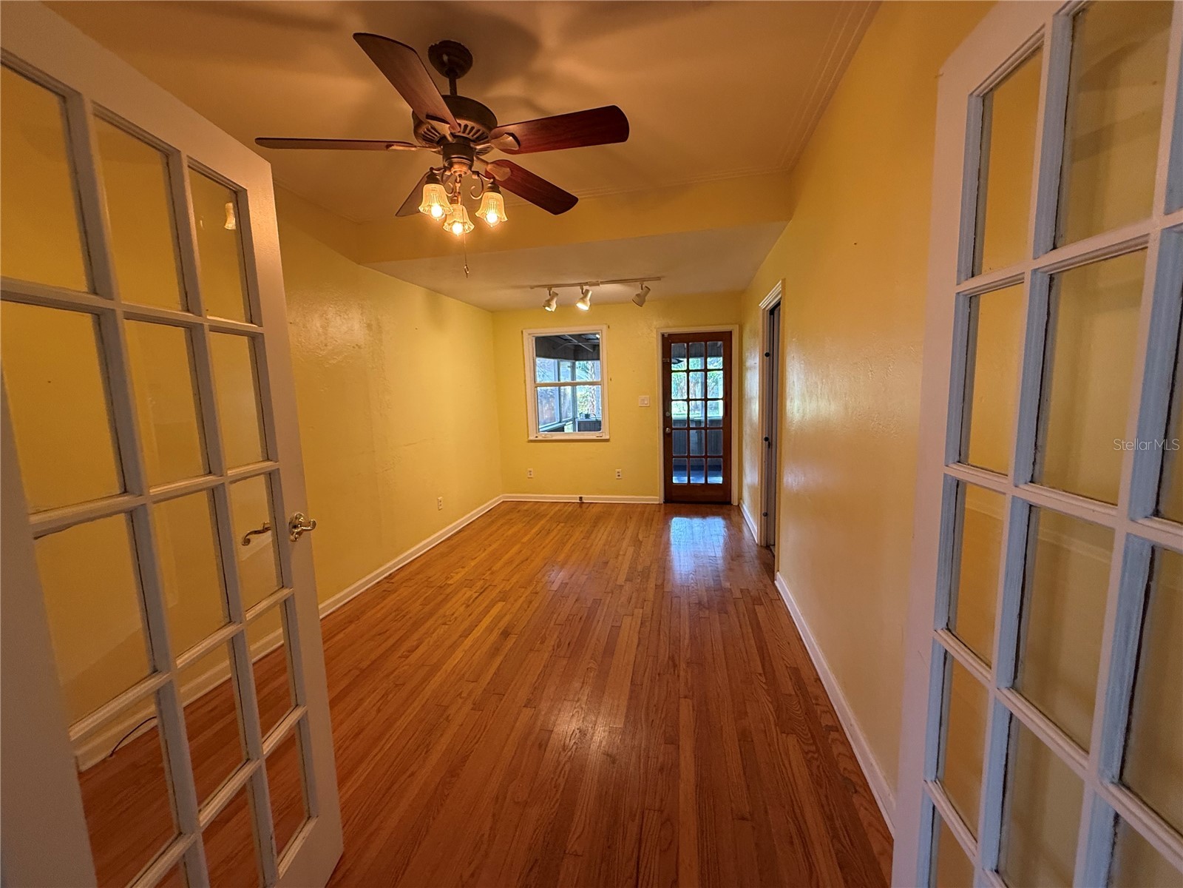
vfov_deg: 85.7
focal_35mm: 14
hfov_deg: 102.1
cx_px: 592
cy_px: 444
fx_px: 478
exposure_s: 1/60
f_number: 2.2
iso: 200
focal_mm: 2.22
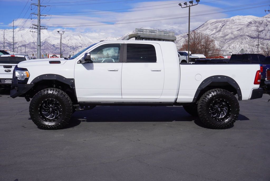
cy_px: 90
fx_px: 338
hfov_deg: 43.6
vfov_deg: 29.9
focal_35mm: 45
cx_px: 135
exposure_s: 1/400
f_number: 11
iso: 100
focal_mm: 30
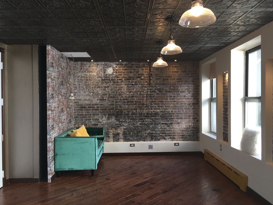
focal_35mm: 29
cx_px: 136
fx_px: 229
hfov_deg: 61.7
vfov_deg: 48.2
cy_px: 102
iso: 25
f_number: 2.2
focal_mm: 4.15
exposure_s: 1/40
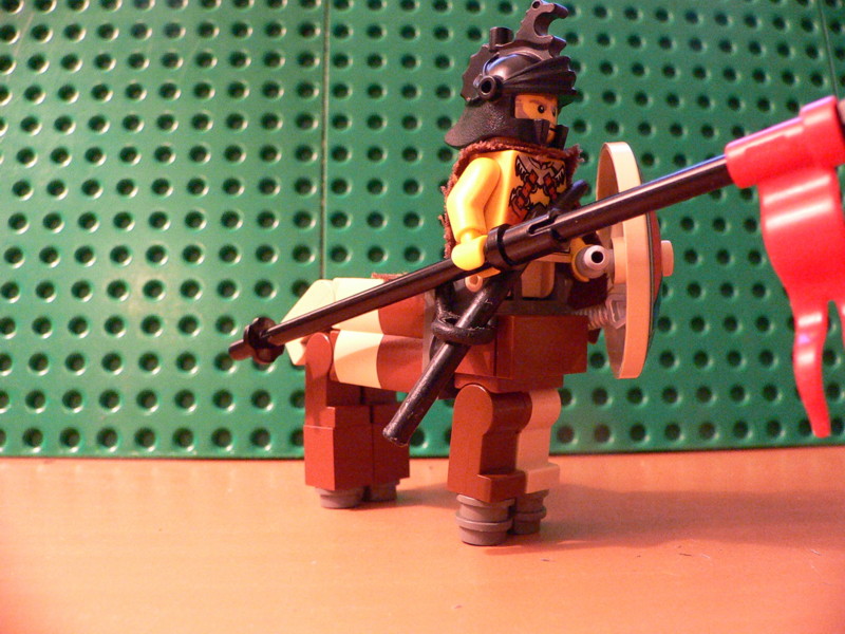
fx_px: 854
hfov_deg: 52.6
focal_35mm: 35
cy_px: 317
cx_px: 422
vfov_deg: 40.7
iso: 400
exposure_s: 1/10
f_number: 2.8
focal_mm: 4.6
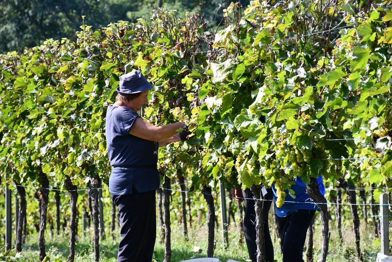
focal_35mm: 176
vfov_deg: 7.8
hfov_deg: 11.7
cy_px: 129
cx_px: 204
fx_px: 1917
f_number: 5.6
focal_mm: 112
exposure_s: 1/500
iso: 320
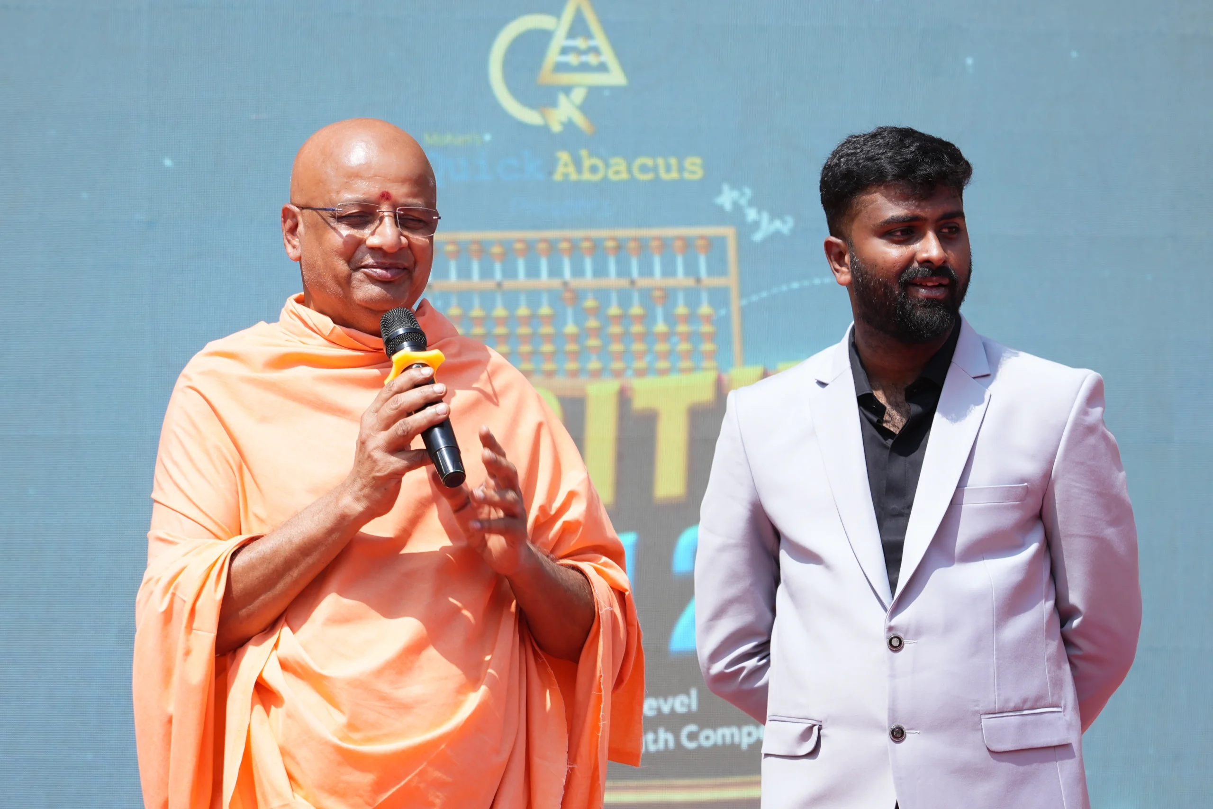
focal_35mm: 157
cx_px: 606
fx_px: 5290
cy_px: 404
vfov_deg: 8.7
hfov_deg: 13.1
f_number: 7.1
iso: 160
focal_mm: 105
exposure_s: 1/320
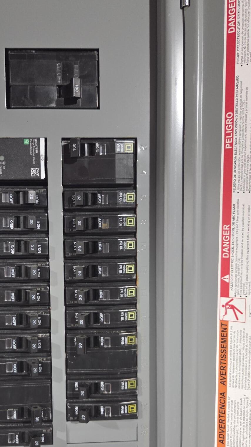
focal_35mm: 33
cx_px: 75
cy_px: 264
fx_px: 391
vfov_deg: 59.1
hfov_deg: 35.1
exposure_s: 1/120
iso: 1250
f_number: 1.8
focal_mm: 5.4
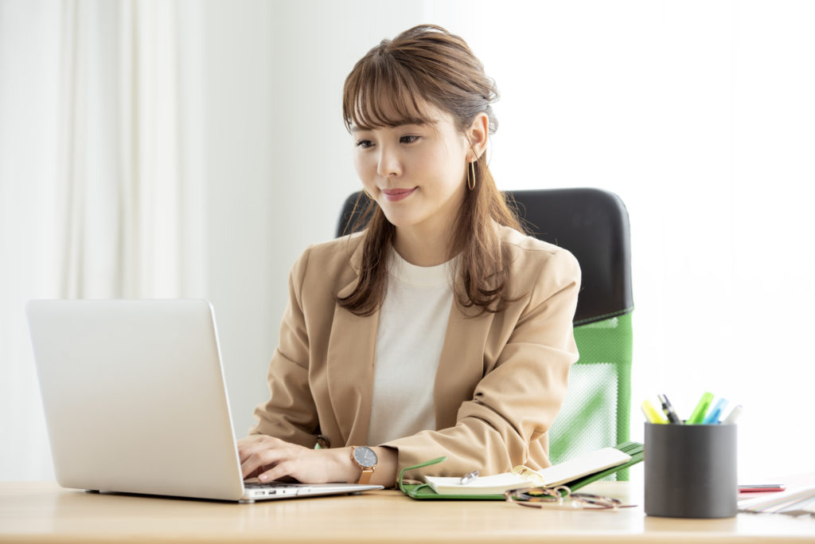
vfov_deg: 12.2
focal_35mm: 112
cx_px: 408
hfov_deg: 18.3
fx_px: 2536
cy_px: 272
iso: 250
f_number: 4
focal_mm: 112
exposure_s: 1/125
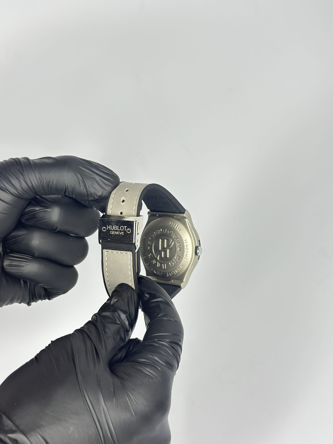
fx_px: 616
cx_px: 166
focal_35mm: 48
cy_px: 222
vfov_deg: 39.7
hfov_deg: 30.3
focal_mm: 6.86
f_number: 1.78
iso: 160
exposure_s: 1/60
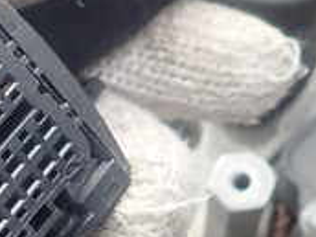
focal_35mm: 87
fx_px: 794
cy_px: 261
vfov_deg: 16.5
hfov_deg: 21.7
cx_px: 4
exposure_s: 1/125
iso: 100
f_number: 2.8
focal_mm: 4.5
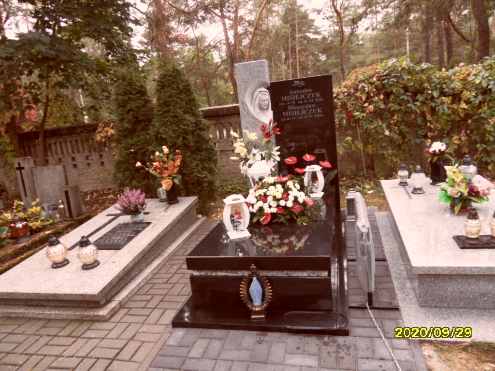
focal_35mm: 24
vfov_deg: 56.8
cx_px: 248
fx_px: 343
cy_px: 186
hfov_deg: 71.6
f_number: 3.2
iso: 100
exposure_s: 1/60
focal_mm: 3.9
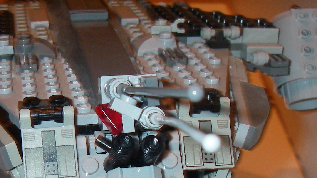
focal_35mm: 80
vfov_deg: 15.0
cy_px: 150
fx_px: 673
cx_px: 125
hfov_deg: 26.5
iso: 200
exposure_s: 1/40
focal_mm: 6.3
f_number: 3.3
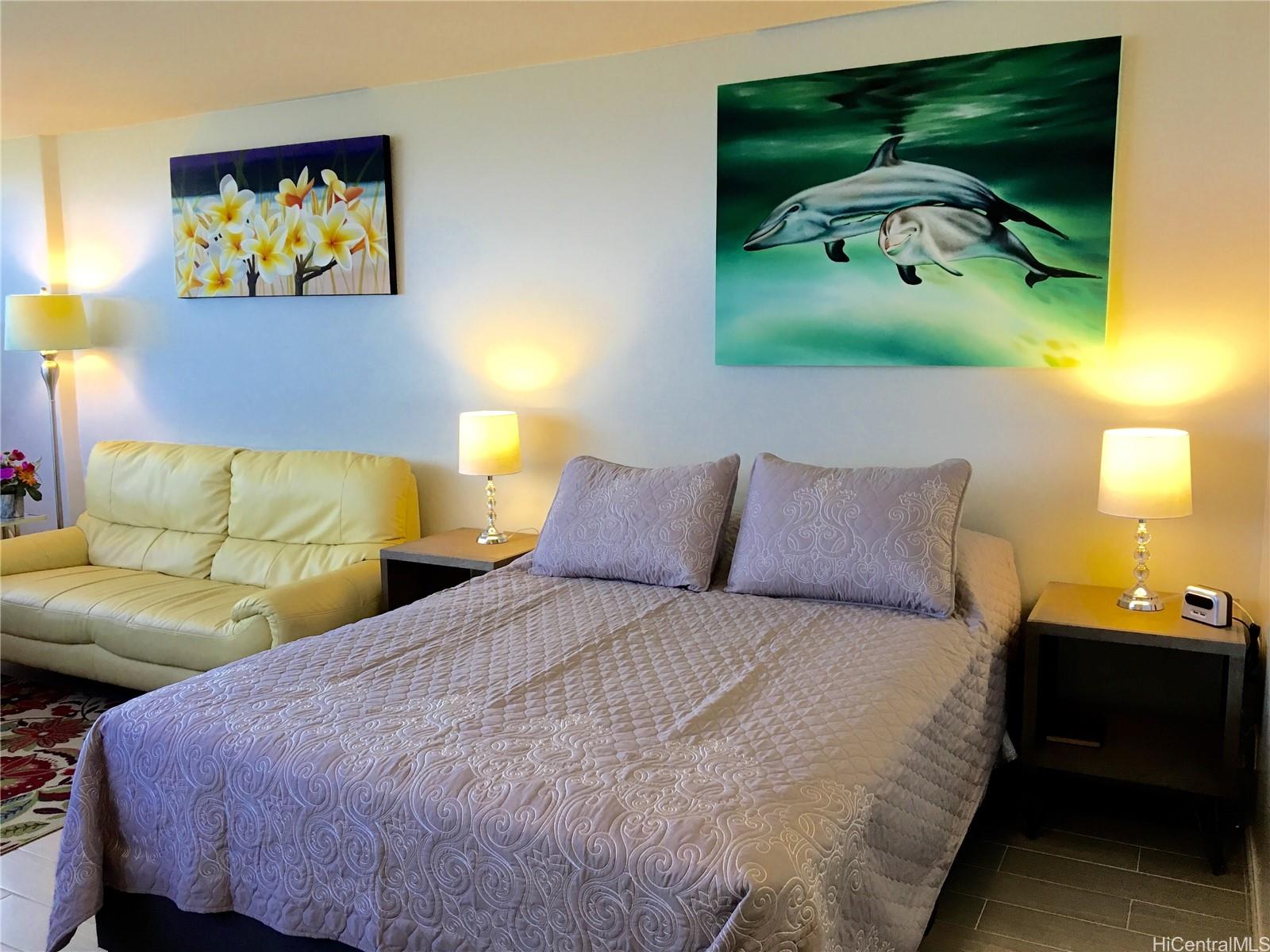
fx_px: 1064
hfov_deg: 61.7
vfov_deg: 48.2
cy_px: 476
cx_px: 635
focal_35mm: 29
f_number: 2.2
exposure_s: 1/30
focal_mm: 4.15
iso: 32
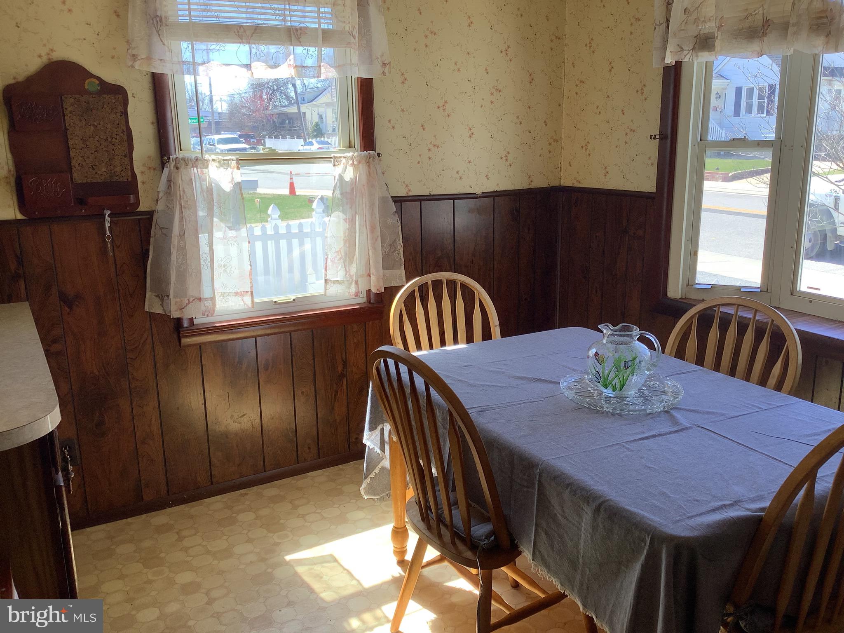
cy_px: 316
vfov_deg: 45.4
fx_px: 756
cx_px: 422
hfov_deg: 58.4
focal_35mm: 31
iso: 32
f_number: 2.4
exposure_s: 1/120
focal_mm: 3.3
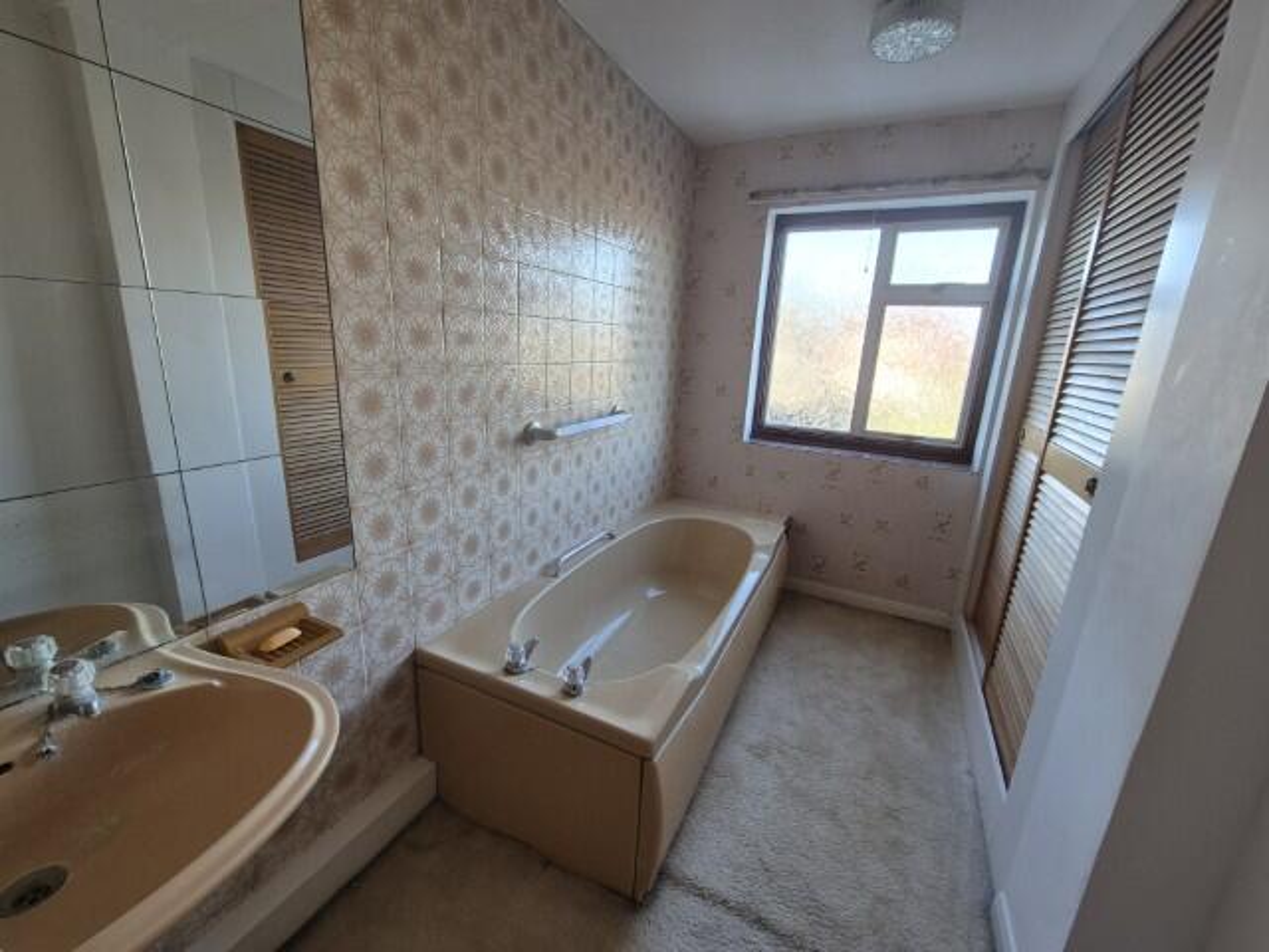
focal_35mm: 13
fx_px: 477
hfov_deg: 106.2
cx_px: 634
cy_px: 476
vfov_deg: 89.9
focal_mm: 2.2
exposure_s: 1/50
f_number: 2.2
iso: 64
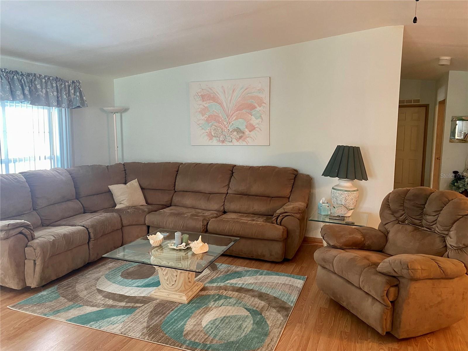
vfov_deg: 53.1
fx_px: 352
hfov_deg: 67.3
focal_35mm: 26
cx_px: 234
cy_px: 176
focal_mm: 4.25
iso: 200
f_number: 1.8
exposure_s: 1/60
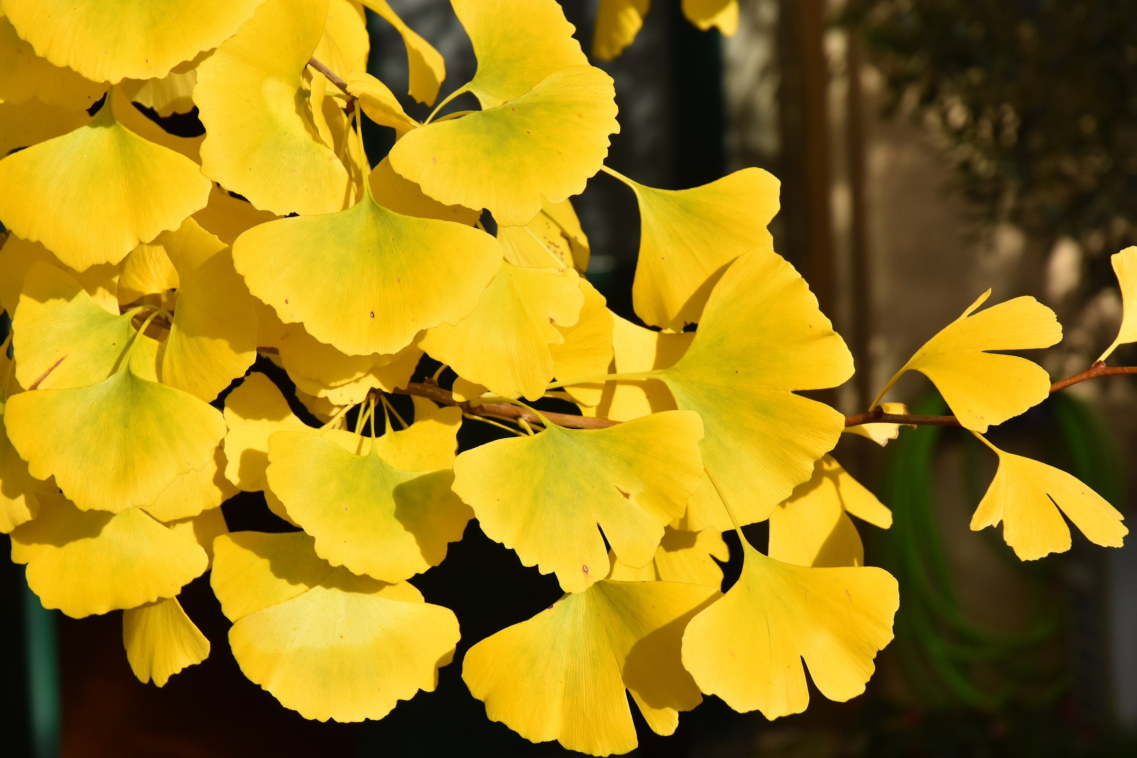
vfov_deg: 13.0
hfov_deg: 19.5
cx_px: 568
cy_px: 379
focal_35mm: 105
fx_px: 3316
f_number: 8
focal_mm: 70
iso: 500
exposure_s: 1/1000
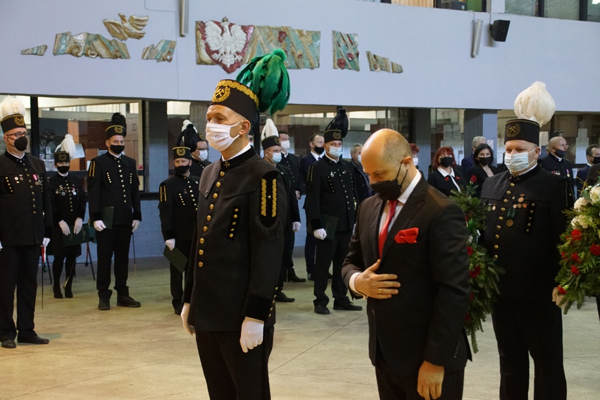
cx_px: 300
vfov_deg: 20.2
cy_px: 200
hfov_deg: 29.9
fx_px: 1125
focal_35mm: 68
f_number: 4.5
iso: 3200
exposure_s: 1/40
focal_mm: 45
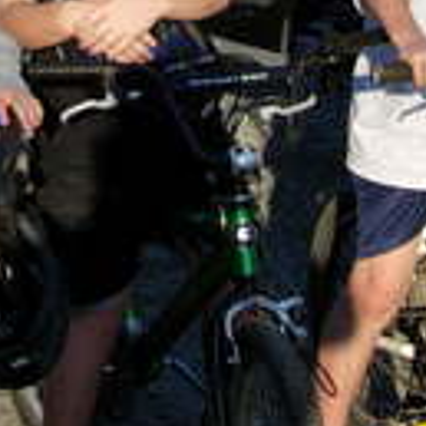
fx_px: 2311
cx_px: -10
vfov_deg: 10.3
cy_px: -139
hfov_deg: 10.4
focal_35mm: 166
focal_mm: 7.8
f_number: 2.8
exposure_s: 1/912
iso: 64
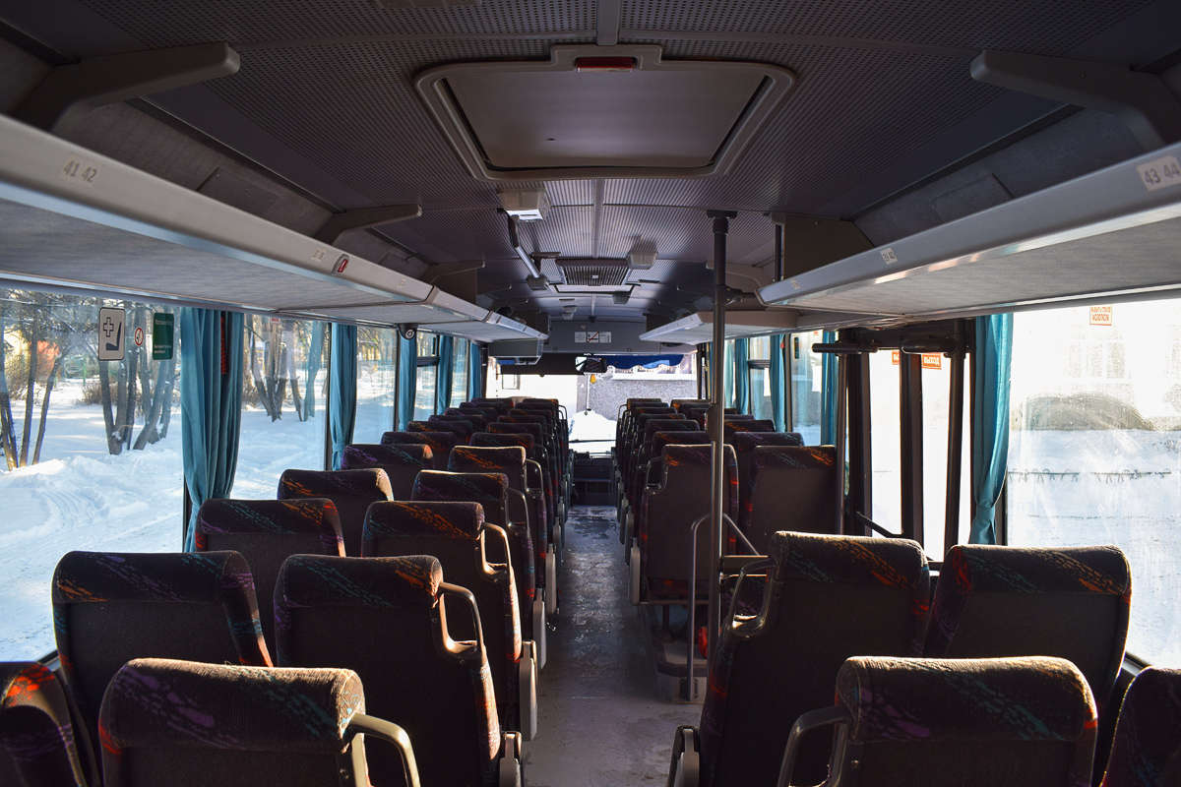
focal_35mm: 27
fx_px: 886
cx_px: 590
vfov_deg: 47.9
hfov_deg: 67.4
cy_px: 394
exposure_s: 1/125
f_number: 5.6
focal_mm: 18
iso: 400
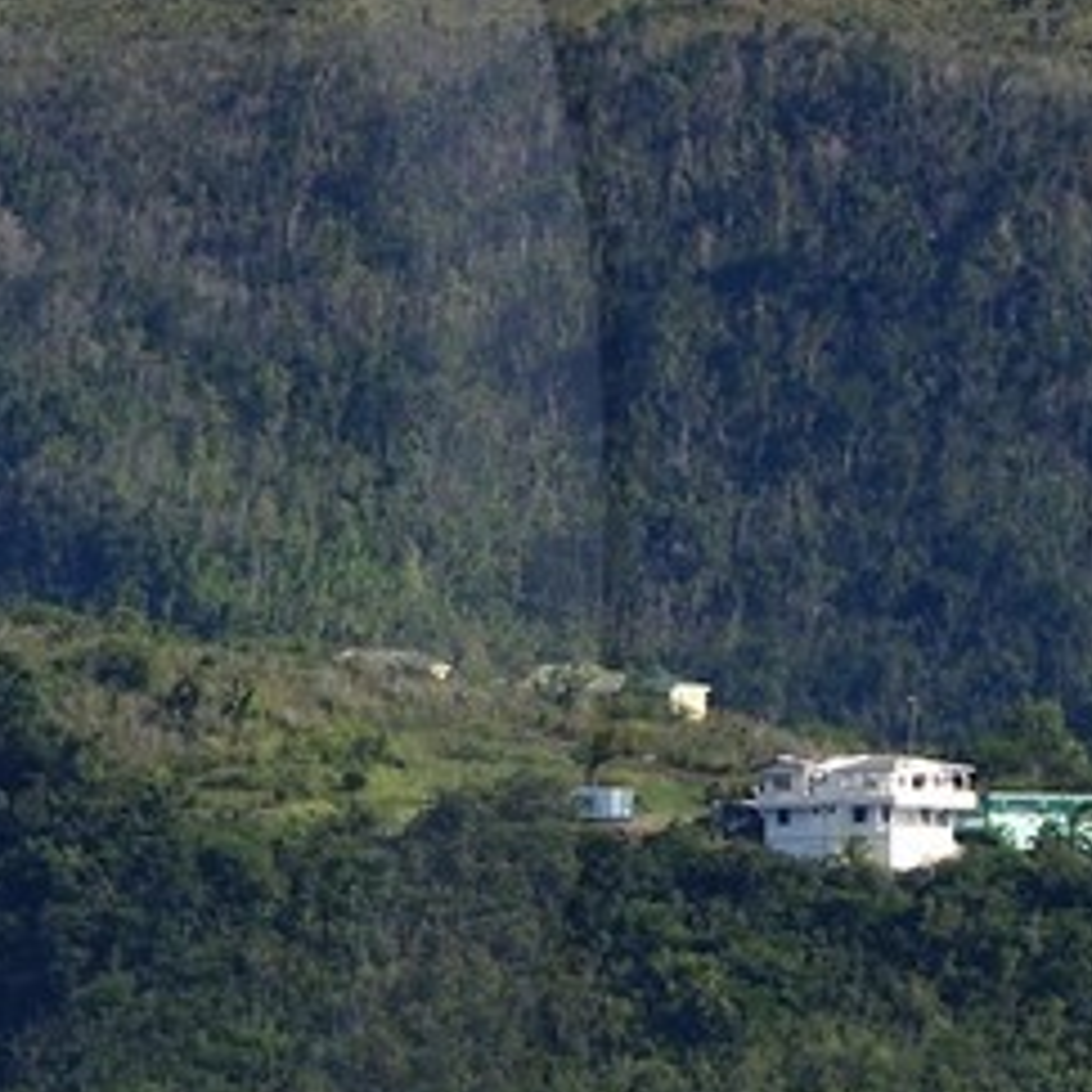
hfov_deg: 1.6
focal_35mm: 1062
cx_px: -1249
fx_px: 37903
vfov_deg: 1.7
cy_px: 512
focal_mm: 190
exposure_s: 1/800
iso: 200
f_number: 8
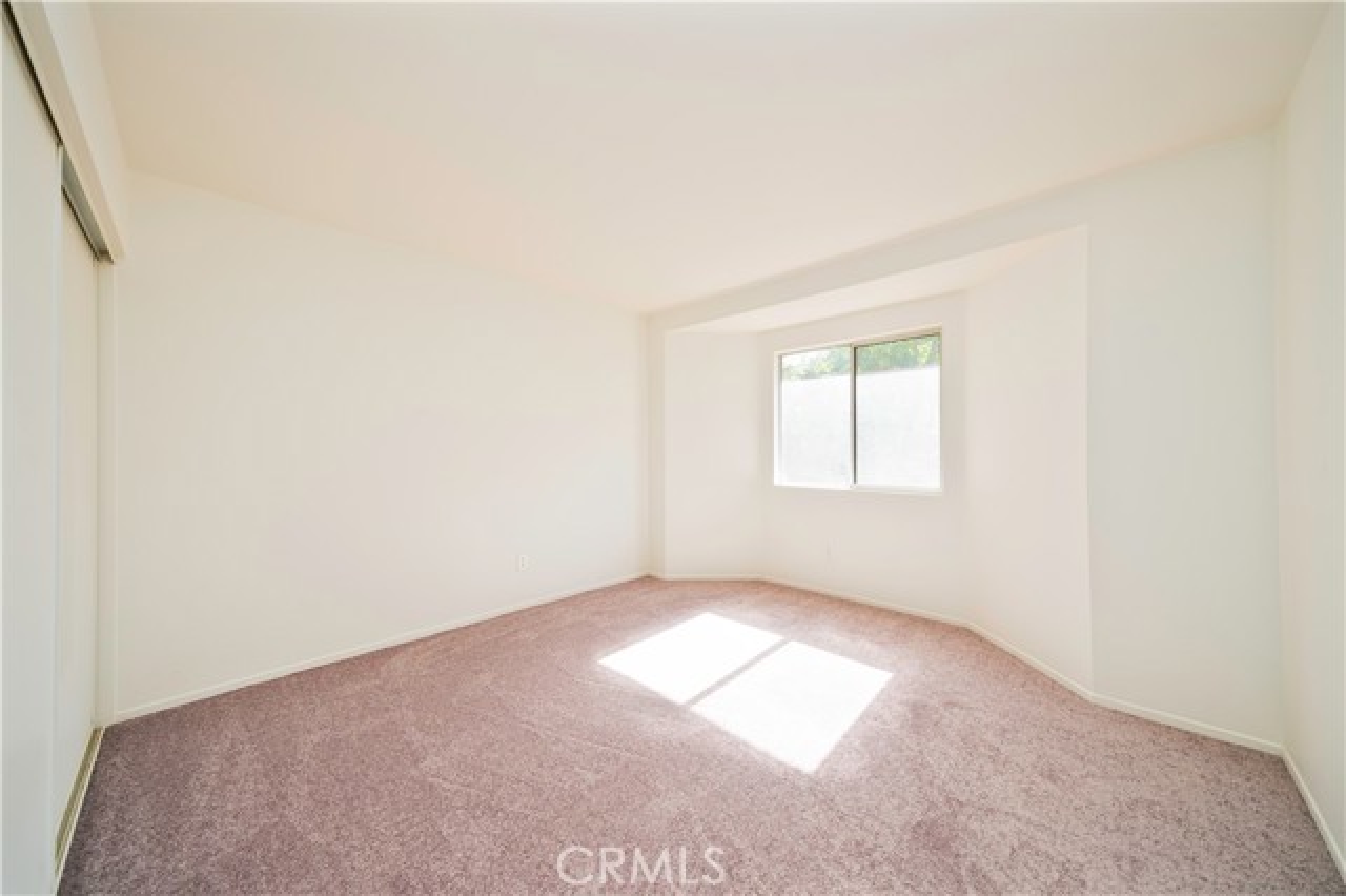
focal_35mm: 12
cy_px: 448
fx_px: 448
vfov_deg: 89.9
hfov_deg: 112.6
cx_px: 673
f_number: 4.5
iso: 100
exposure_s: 1/200
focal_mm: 12
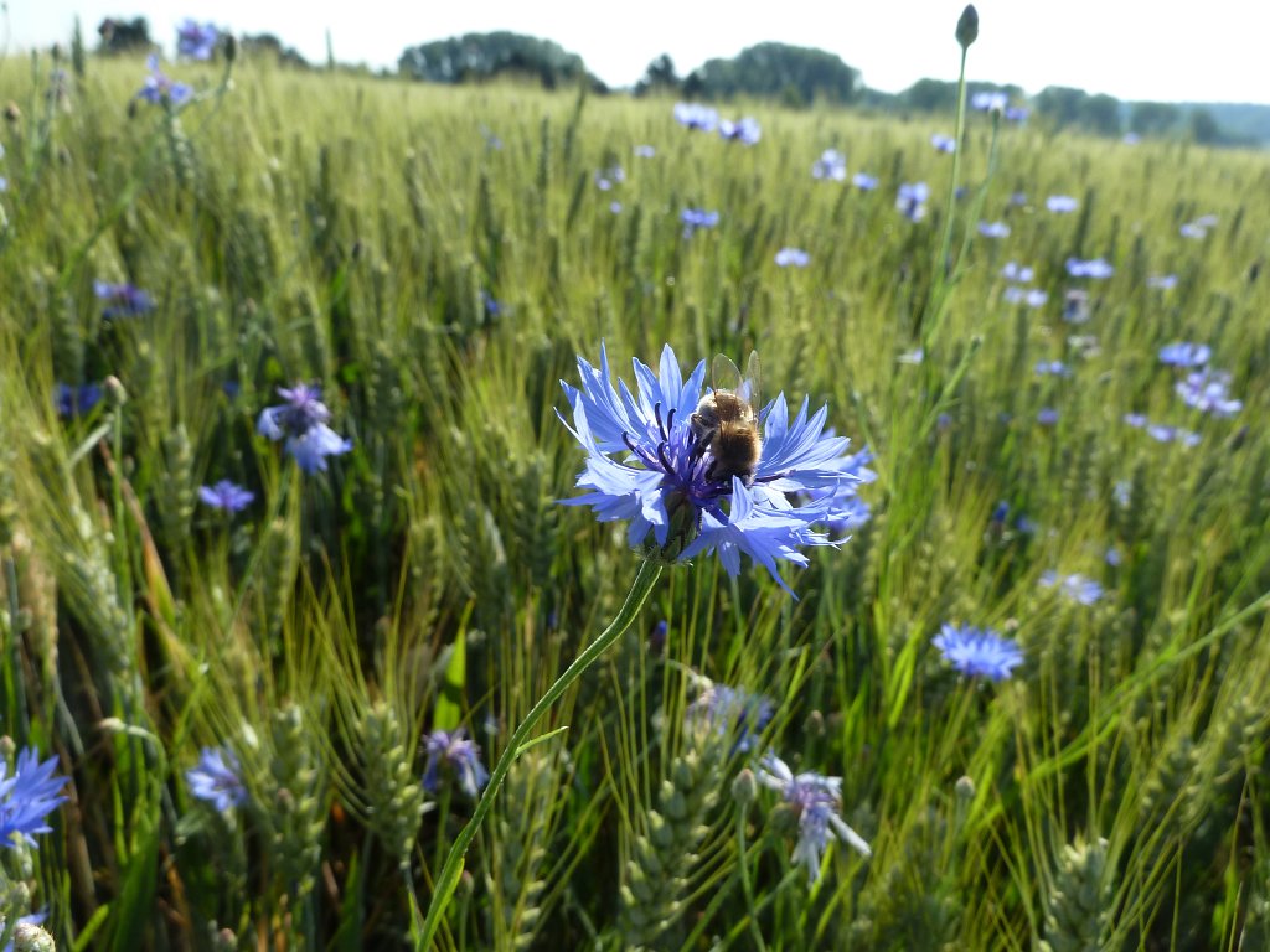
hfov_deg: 69.4
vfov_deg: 54.9
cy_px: 476
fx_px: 917
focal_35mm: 25
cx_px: 635
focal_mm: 4.1
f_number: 4
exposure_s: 1/400
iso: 80
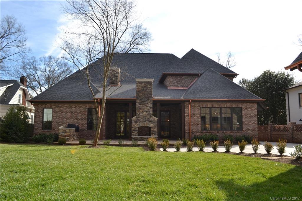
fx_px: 252
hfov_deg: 61.9
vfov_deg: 43.6
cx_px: 151
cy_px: 100
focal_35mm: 30
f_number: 7.1
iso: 100
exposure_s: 1/200
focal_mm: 20
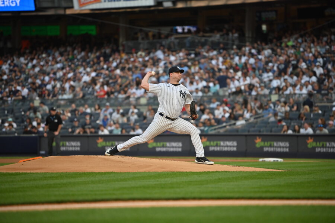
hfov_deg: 10.3
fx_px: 1861
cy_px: 112
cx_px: 168
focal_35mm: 200
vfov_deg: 6.9
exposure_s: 1/4000
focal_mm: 200
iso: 800
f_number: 2.8
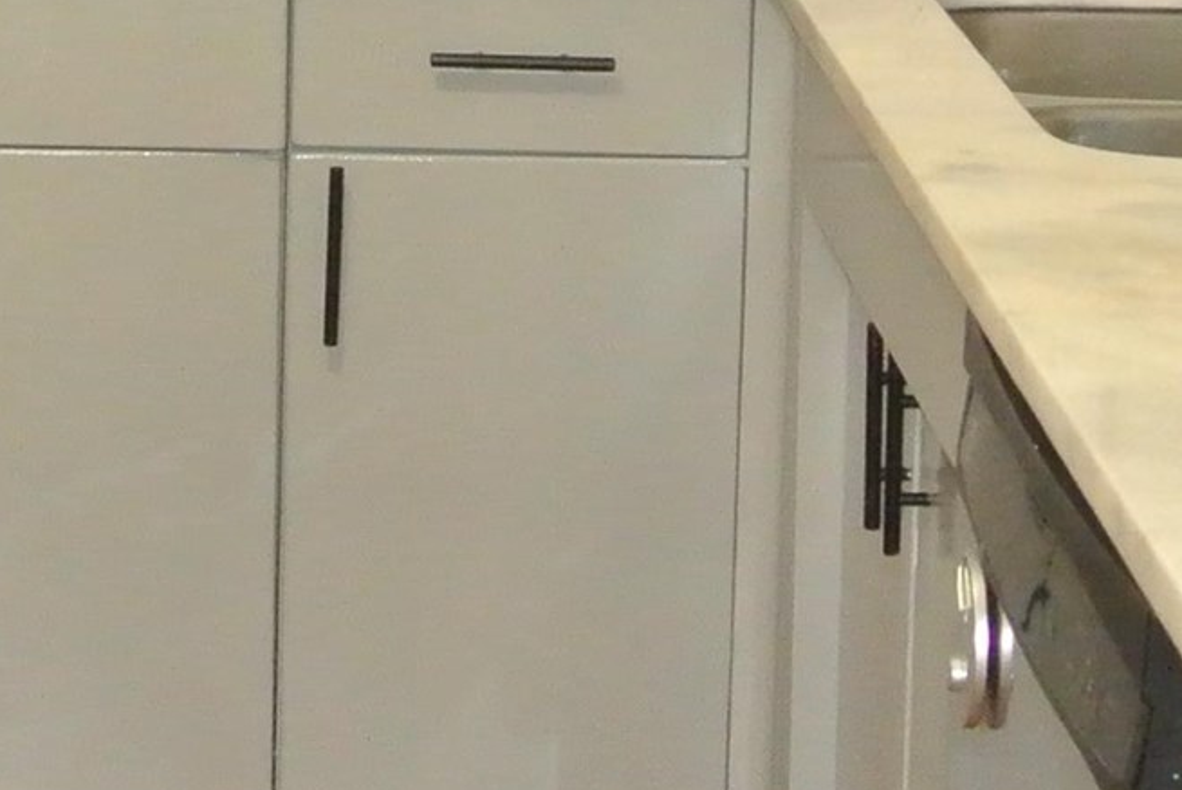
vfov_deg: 10.0
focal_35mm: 136
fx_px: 4469
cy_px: -88
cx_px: -16
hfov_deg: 14.8
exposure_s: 1/60
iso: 1800
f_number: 3.5
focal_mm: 11
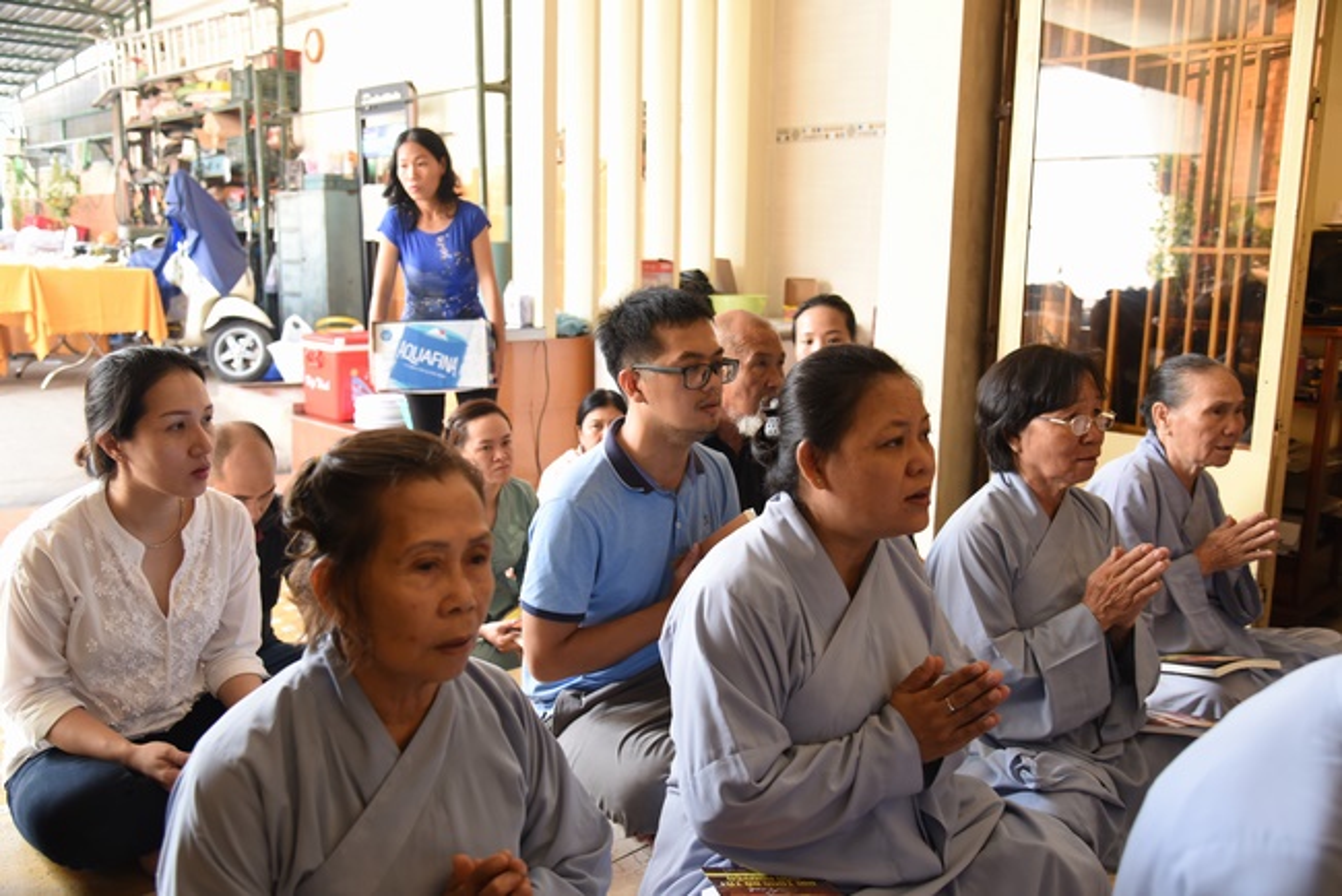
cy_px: 448
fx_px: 1156
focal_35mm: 31
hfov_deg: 60.3
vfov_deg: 42.4
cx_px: 671
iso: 1000
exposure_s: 1/50
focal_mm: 31
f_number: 4
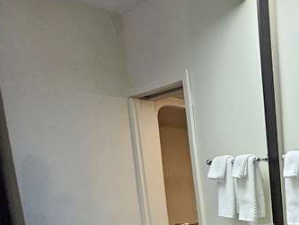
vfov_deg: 31.8
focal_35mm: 40
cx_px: 435
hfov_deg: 30.0
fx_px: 346
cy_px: 248
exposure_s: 1/30
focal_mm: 1.74
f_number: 2.2
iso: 640
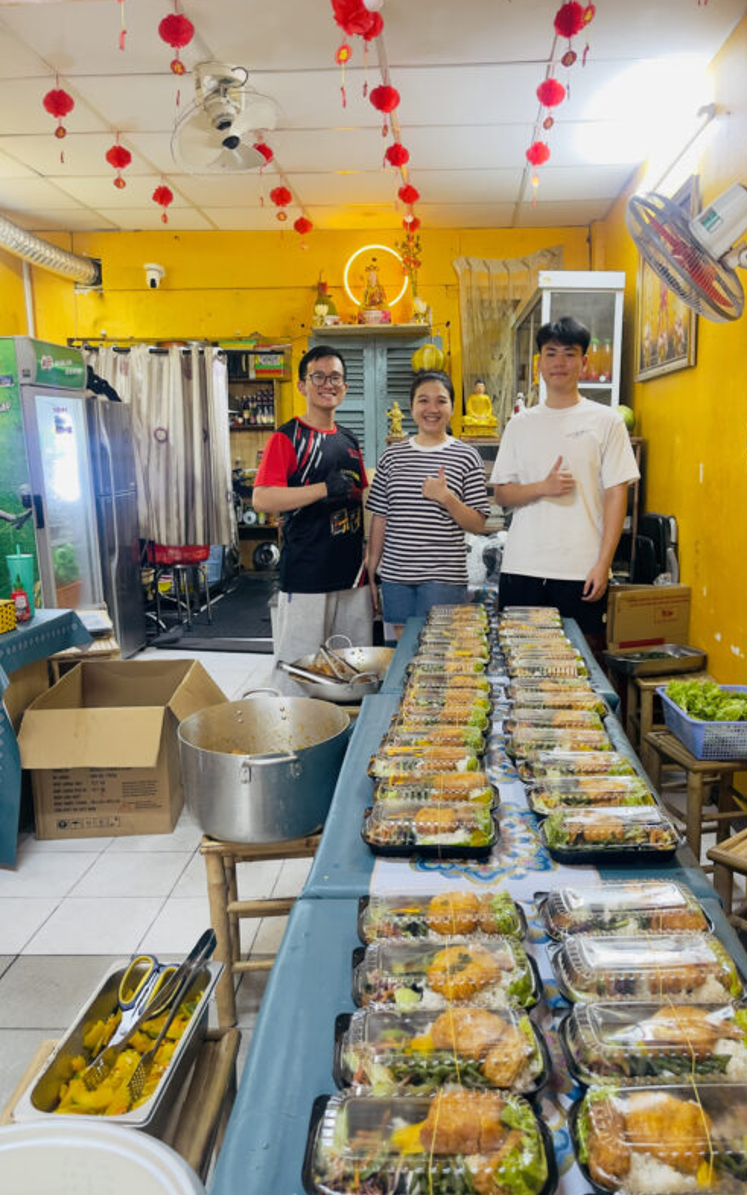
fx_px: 879
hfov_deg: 45.9
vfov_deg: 68.4
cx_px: 420
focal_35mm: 27
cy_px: 601
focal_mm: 5.1
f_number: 1.6
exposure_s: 1/50
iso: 250
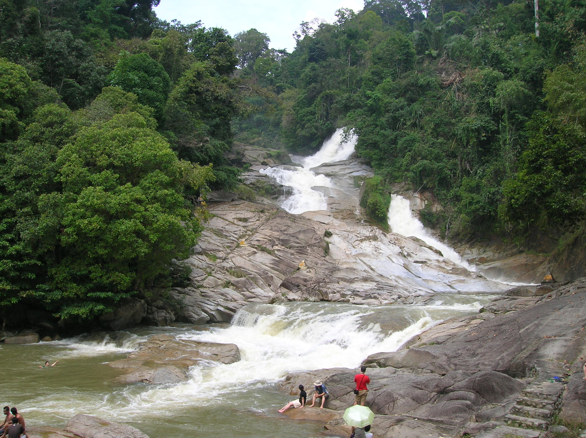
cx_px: 293
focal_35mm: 34
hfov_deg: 54.0
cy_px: 219
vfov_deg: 41.7
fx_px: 575
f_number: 4.9
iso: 50
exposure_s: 1/227
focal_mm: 5.7
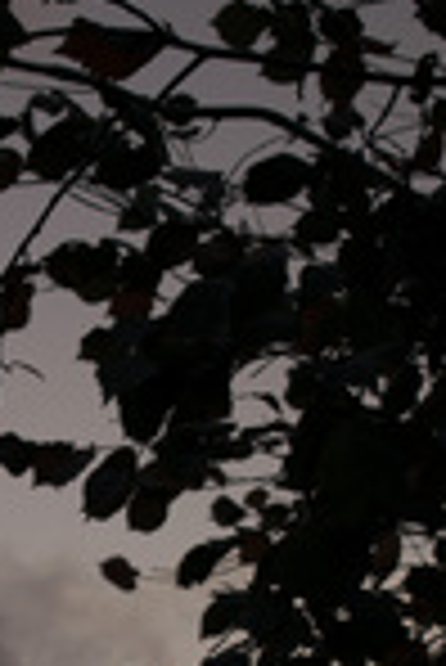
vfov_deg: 11.7
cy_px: 662
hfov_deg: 7.8
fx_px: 3207
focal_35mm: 173
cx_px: -221
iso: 200
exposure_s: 1/200
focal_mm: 38
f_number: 4.8
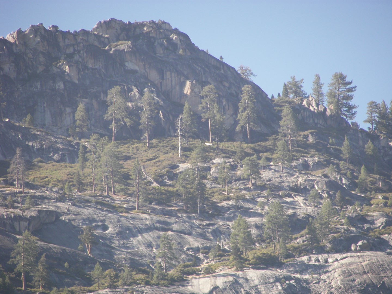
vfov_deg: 3.4
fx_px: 4892
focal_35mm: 432
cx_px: 196
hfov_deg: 4.6
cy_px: 147
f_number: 3.7
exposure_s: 1/320
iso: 64
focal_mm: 72
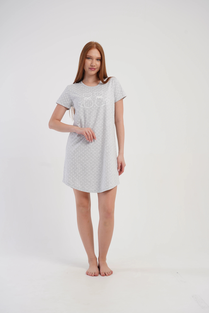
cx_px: 104
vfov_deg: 38.2
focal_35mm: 52
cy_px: 156
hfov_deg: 26.0
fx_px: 453
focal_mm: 52
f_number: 6.3
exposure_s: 1/125
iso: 100
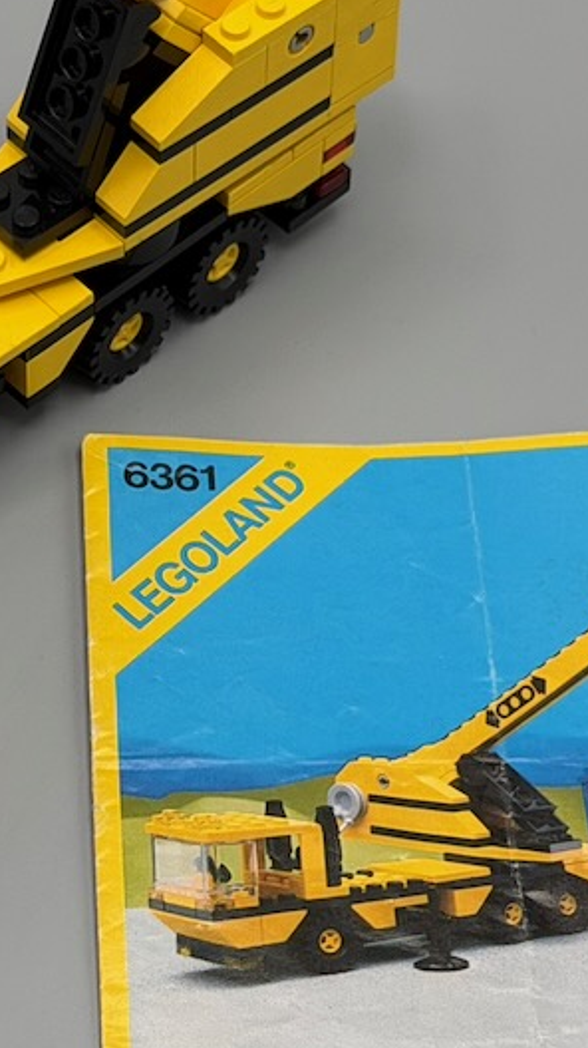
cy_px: 432
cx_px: 74
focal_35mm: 127
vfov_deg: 16.9
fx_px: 3524
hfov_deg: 9.5
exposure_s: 1/583
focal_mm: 6.76
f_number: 1.78
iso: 64
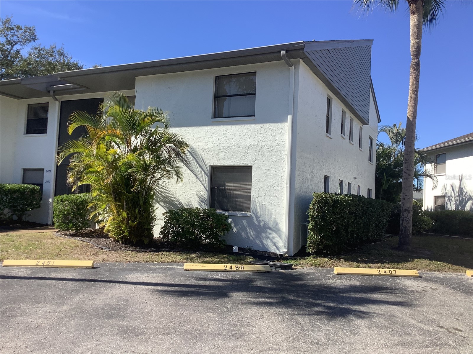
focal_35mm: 31
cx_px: 236
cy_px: 177
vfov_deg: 45.4
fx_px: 424
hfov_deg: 58.4
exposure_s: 1/1131
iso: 25
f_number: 2.4
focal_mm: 3.3
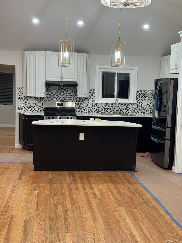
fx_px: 336
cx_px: 91
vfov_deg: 39.7
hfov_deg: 30.3
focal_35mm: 48
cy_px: 122
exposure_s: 1/60
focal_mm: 6.76
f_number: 1.78
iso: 80
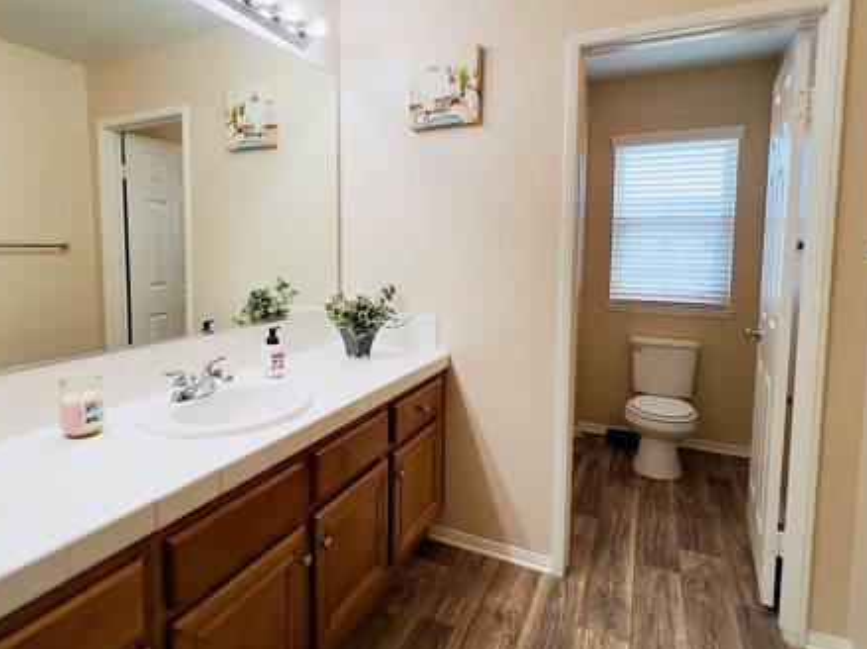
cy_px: 281
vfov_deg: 68.3
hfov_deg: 84.4
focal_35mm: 19
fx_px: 476
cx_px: 388
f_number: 1.8
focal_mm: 1.57
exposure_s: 1/120
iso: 80
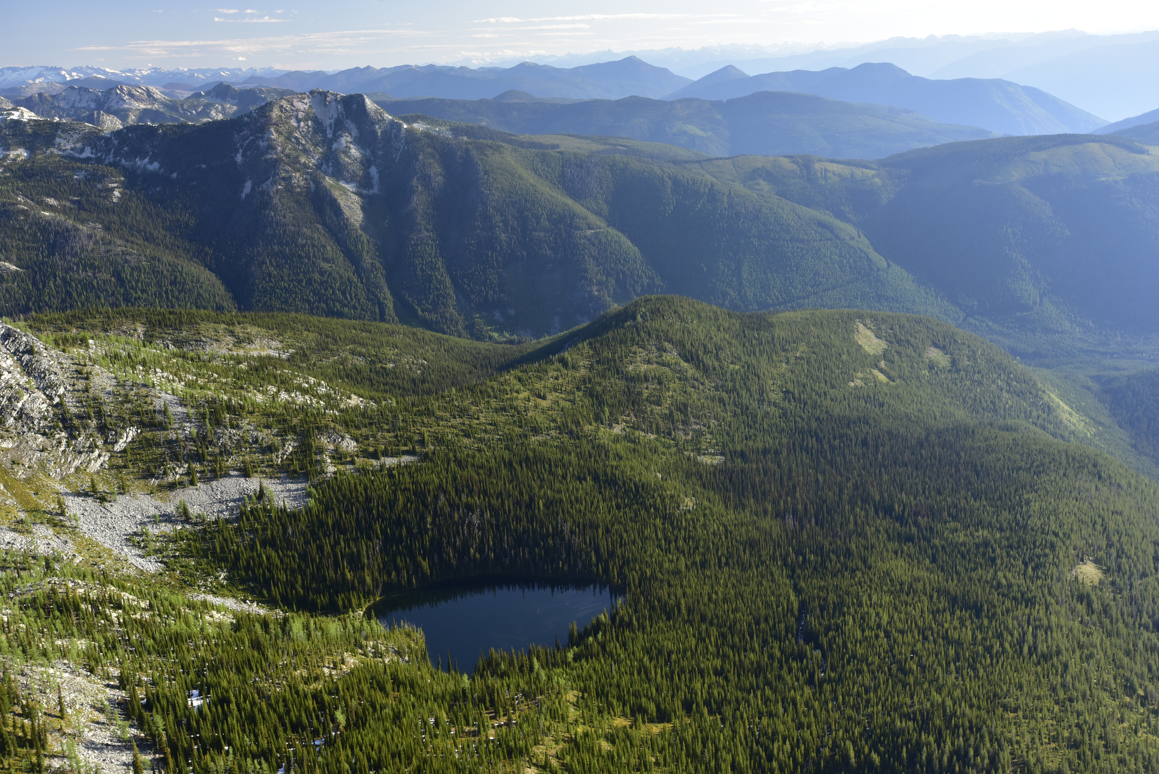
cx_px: 580
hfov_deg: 54.4
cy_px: 387
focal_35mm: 35
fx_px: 1127
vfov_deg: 37.9
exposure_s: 1/125
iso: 640
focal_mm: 35
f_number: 9
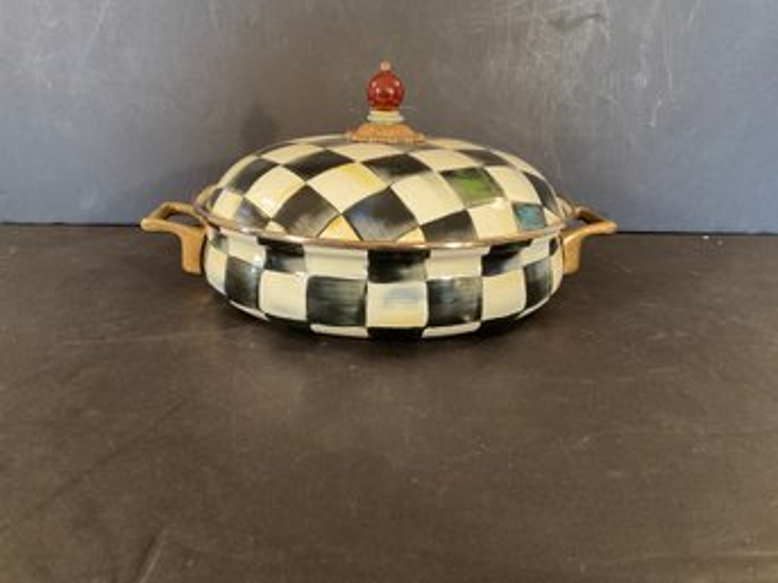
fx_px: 652
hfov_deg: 61.7
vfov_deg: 48.2
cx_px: 389
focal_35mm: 29
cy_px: 292
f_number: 1.8
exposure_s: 1/40
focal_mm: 3
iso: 200
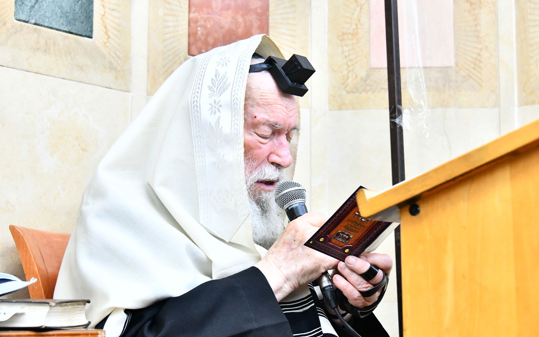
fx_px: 1028
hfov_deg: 29.4
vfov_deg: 18.6
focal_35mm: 70
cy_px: 163
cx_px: 270
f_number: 5.6
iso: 5000
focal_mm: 68
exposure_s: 1/125
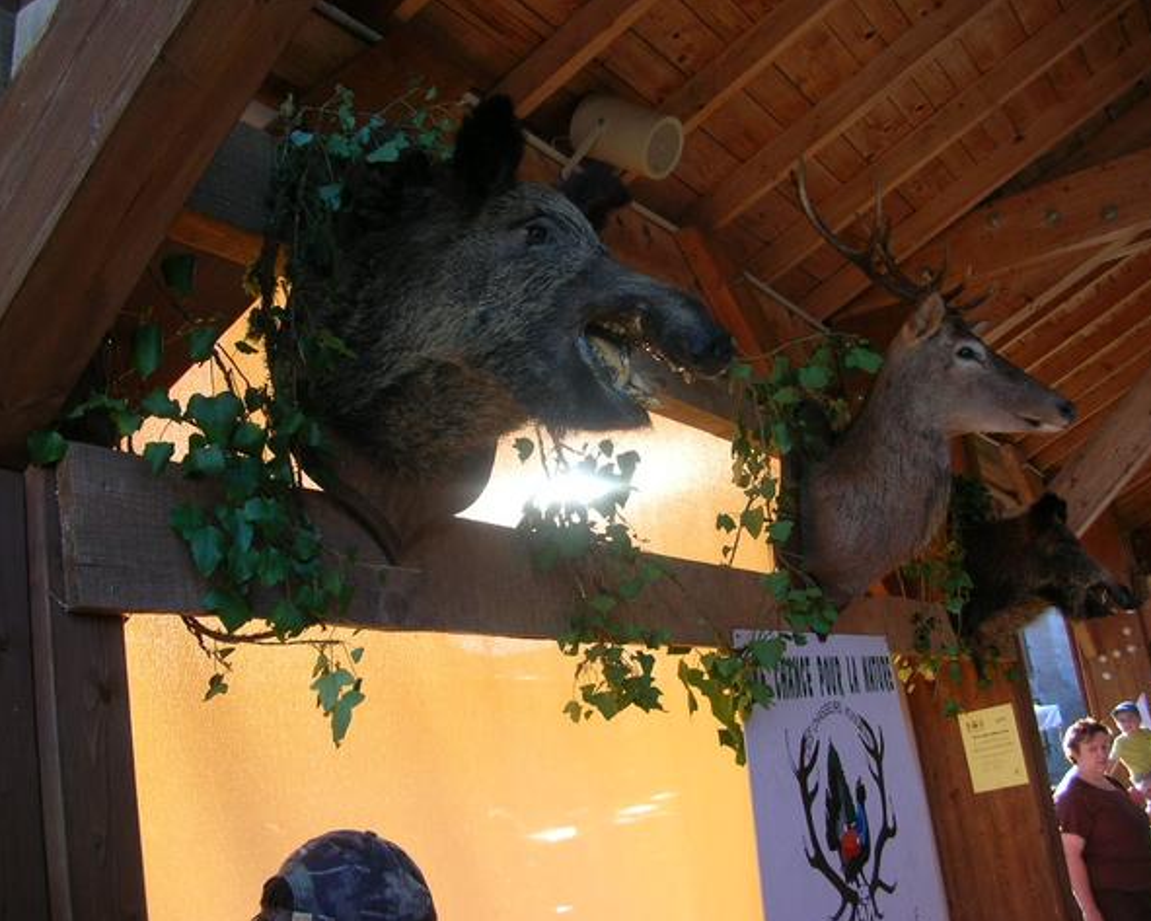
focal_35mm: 37
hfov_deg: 49.1
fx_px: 1261
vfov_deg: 40.1
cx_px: 588
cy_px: 461
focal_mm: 5.8
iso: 50
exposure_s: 1/121
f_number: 2.8
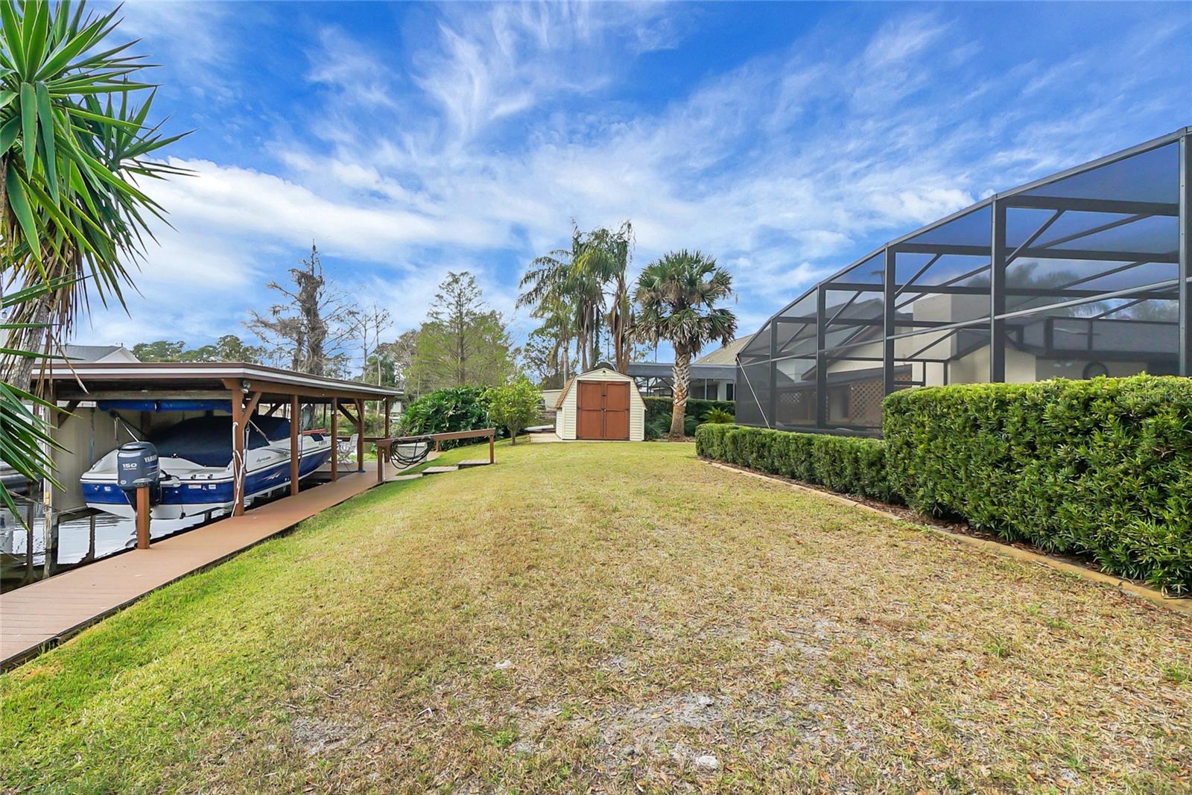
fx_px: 497
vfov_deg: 77.3
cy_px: 398
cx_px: 596
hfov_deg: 100.4
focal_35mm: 15
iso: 160
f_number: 7.1
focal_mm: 10
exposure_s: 1/500
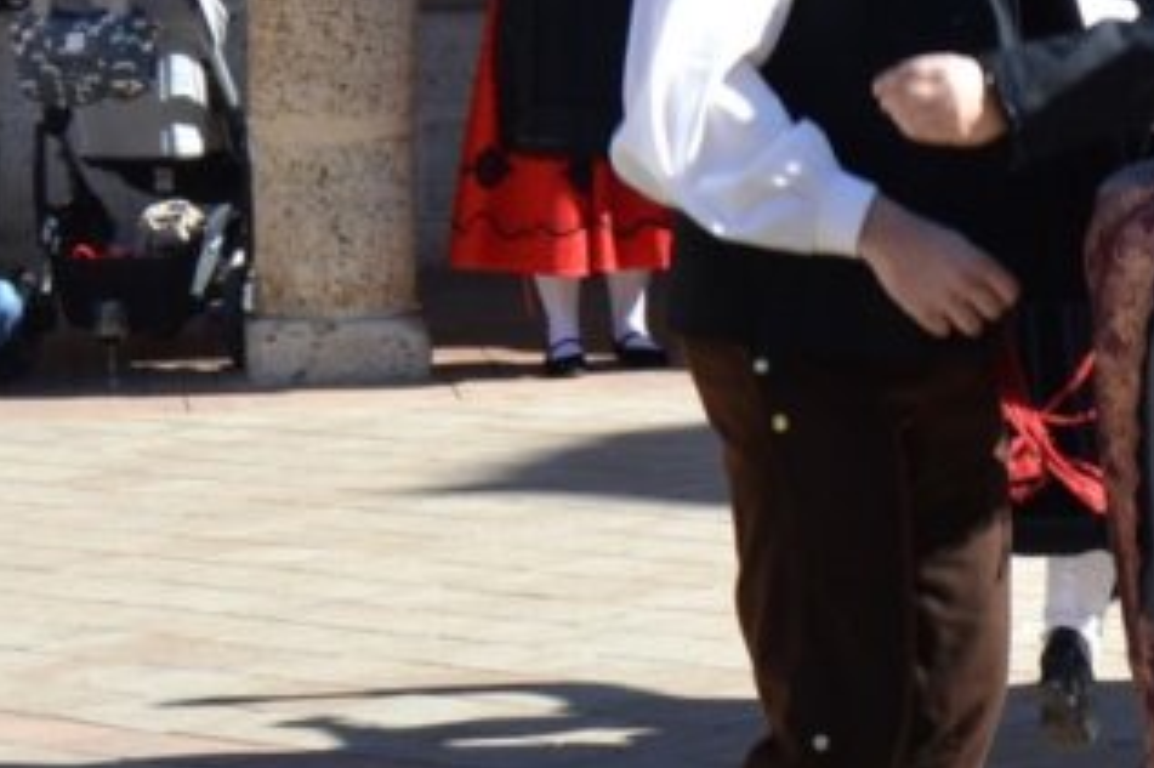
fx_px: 6024
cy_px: 238
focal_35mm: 188
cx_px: 1791
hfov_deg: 10.5
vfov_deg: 7.3
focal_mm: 31
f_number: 7.1
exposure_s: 1/200
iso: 100
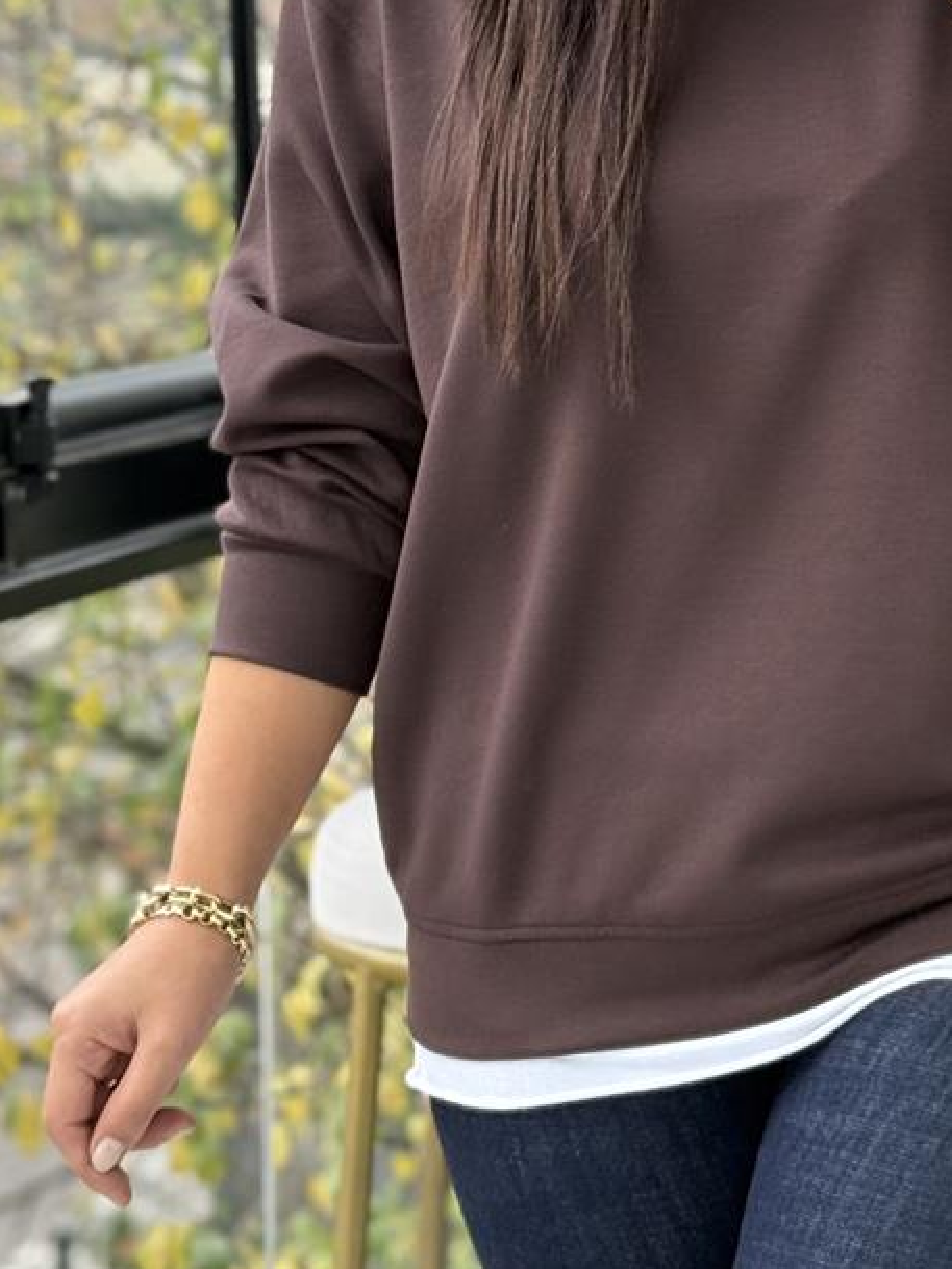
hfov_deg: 14.0
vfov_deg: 18.6
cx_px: 871
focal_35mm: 105
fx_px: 3849
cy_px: 316
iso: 100
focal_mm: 6.76
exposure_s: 1/182
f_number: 1.78
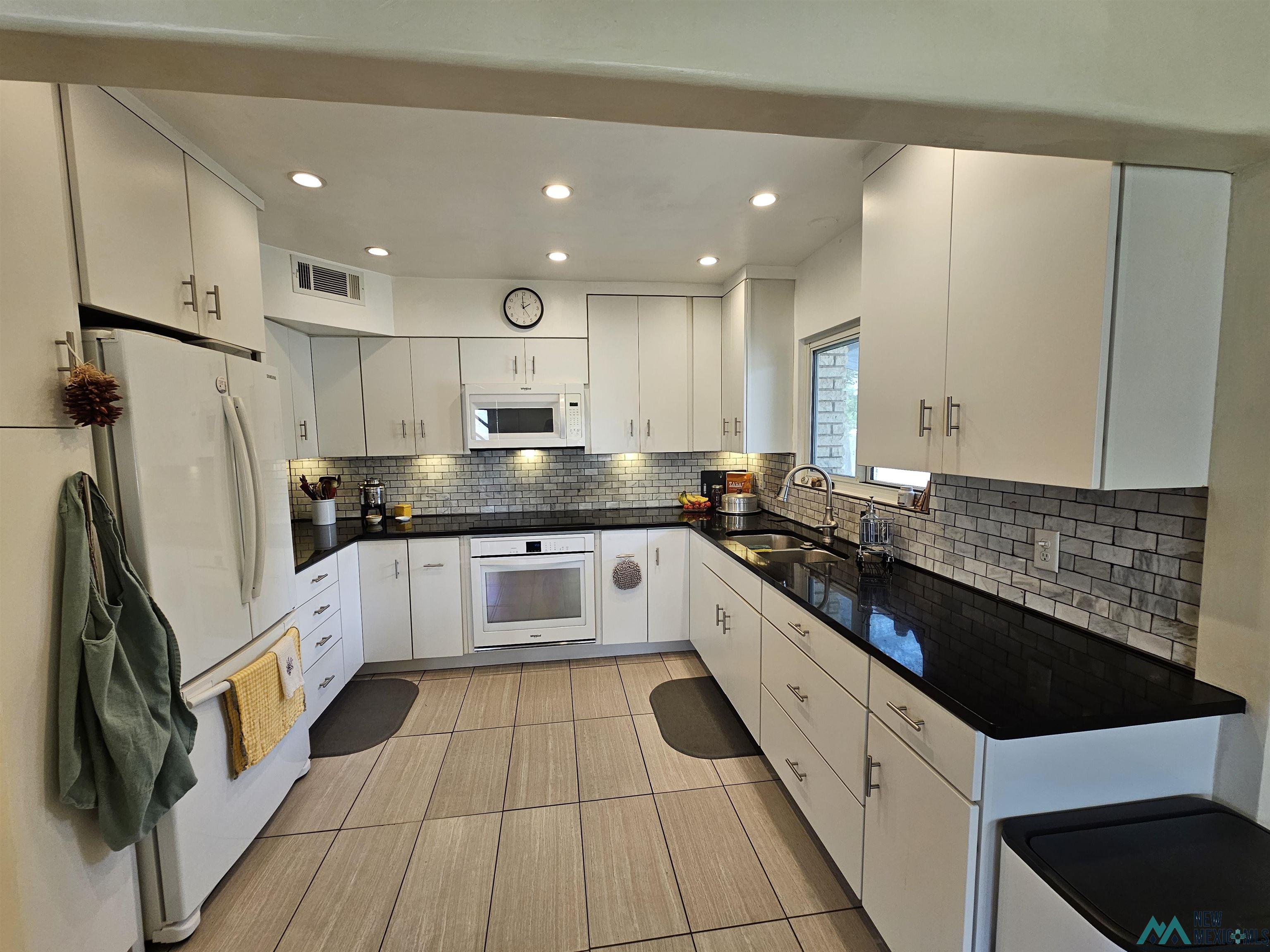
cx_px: 635
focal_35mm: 13
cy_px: 476
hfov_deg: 106.2
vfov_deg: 89.9
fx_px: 477
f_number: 2.2
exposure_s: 1/60
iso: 125
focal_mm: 2.2
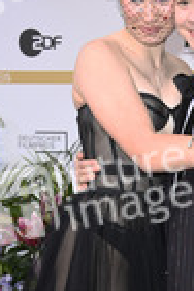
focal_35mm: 156
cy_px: 299
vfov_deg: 13.0
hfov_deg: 8.8
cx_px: 147
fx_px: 1261
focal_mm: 55
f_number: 5.6
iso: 500
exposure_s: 1/200
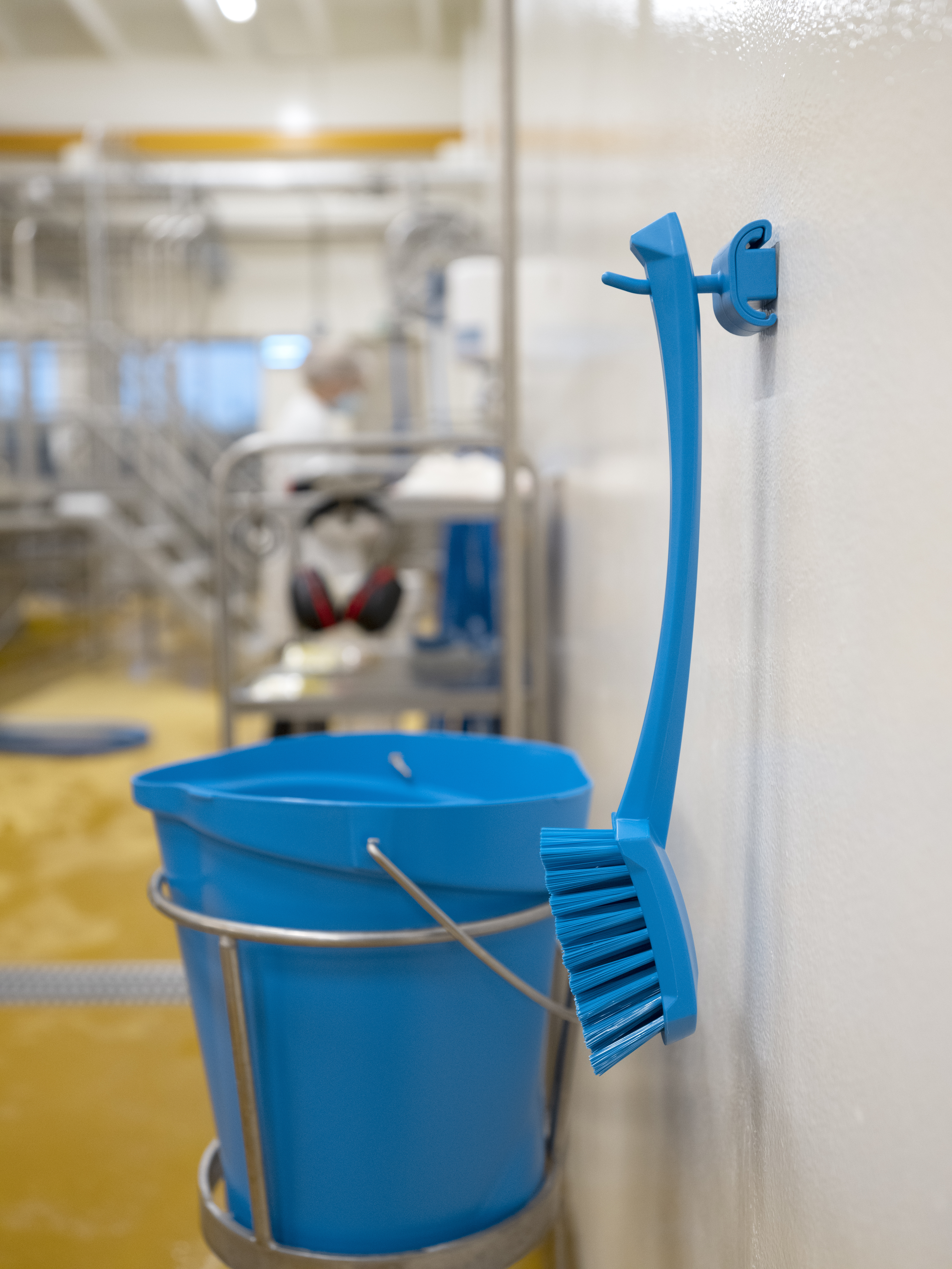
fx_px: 1247
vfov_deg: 54.0
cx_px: 476
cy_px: 634
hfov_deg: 41.8
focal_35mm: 34
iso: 2000
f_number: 4
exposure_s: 1/125
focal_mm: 43.3
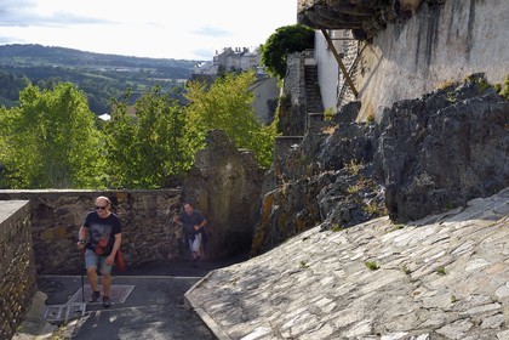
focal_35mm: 40
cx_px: 254
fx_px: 566
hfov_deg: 48.5
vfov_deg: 33.4
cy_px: 170
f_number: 11
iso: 400
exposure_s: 1/125
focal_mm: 40
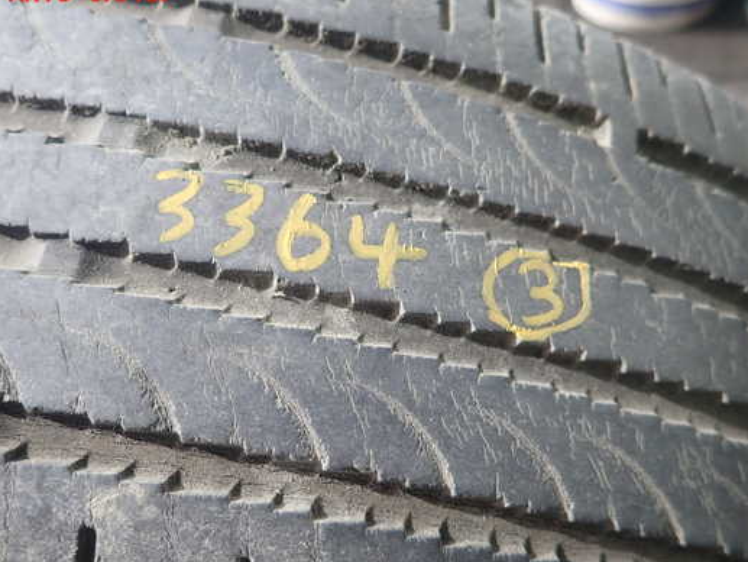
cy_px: 300
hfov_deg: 61.5
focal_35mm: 29
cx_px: 339
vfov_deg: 48.2
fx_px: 627
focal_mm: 4.5
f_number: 2
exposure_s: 1/100
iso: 100
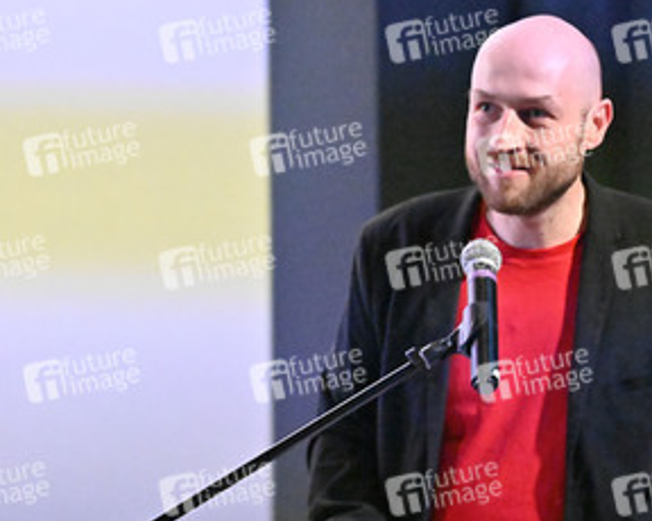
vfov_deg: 5.7
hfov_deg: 7.1
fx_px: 5245
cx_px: 474
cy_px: 319
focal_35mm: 272
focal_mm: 185
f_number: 2.8
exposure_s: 1/400
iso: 32000
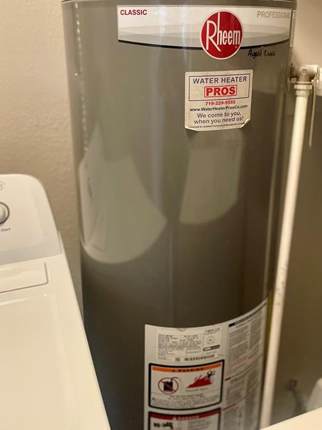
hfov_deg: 42.9
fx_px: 409
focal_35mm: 33
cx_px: 172
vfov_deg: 54.8
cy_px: 164
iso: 320
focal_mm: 4.2
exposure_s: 1/60
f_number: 1.6
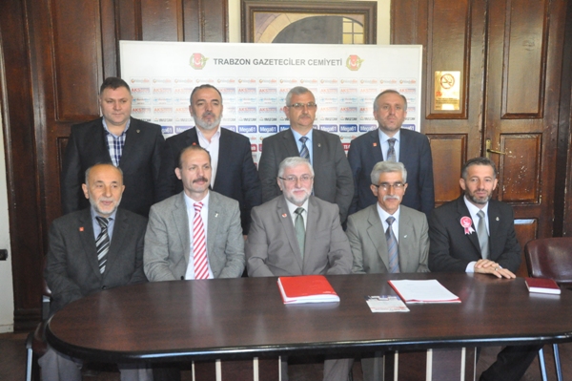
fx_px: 953
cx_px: 286
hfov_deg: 33.4
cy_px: 190
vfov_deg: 22.6
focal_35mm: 60
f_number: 5.6
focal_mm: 40
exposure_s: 1/60
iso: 3200
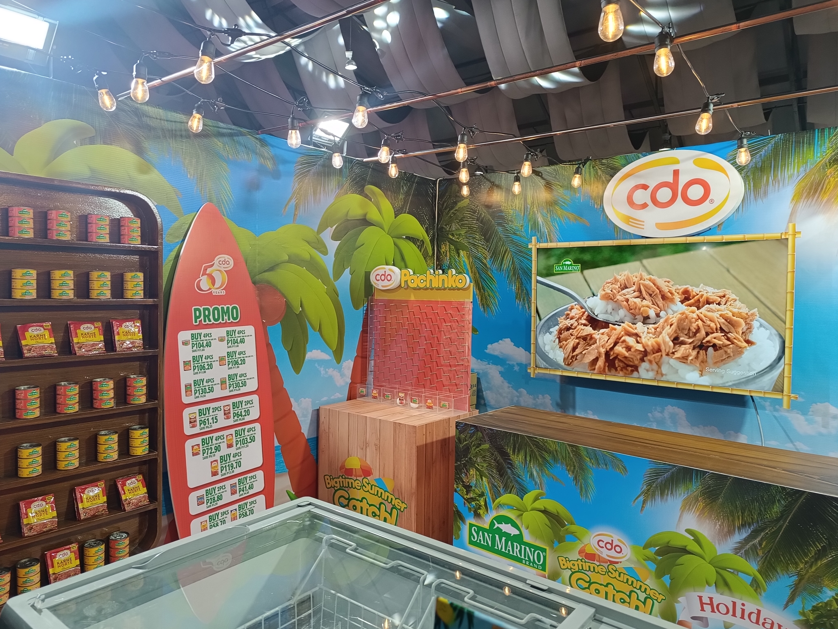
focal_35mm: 24
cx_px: 419
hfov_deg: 71.6
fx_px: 581
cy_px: 314
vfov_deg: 56.8
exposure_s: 1/120
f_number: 1.65
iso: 1020
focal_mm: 6.14
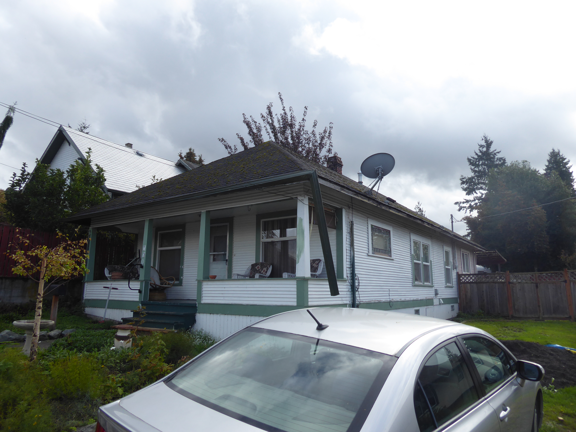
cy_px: 216
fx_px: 399
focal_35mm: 24
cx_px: 288
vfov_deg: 56.8
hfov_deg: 71.6
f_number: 3.3
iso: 80
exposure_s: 1/500
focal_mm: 4.3
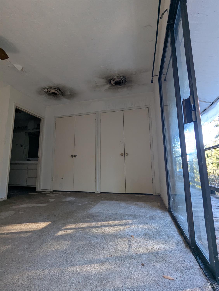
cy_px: 146
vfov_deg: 94.4
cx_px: 110
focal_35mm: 16
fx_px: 135
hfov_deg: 78.3
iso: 163
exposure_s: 1/98.9
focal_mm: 2.35
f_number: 2.2
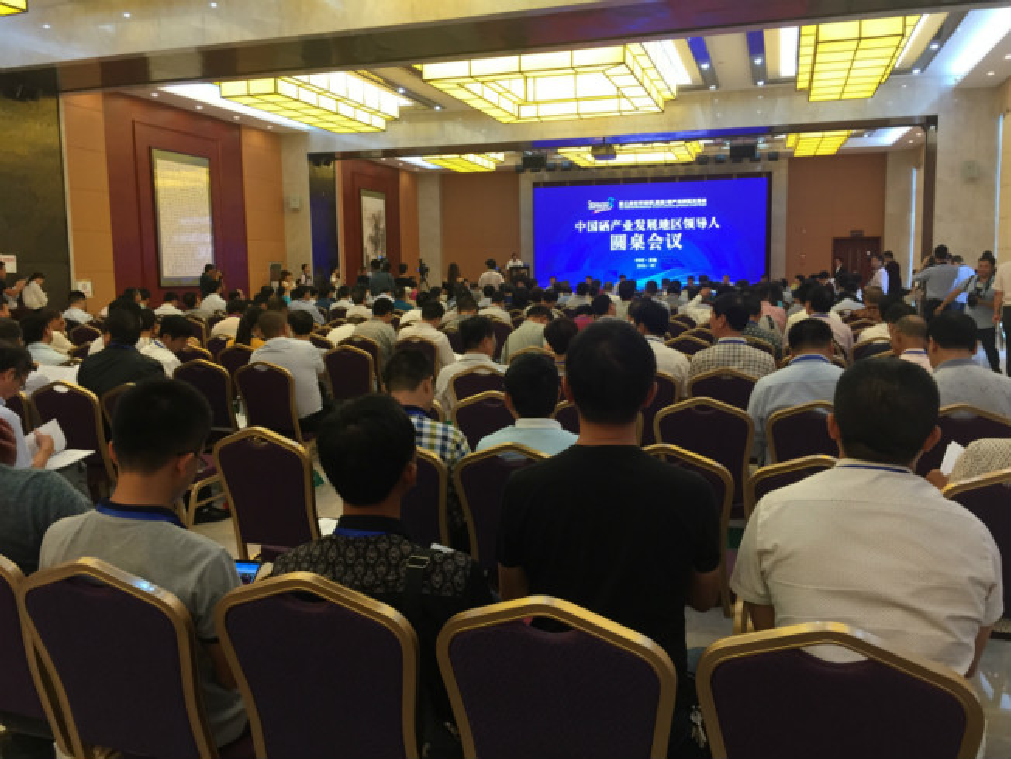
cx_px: 506
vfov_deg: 48.2
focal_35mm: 29
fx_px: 847
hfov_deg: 61.7
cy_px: 380
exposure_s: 1/30
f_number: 2.2
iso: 50
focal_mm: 4.15
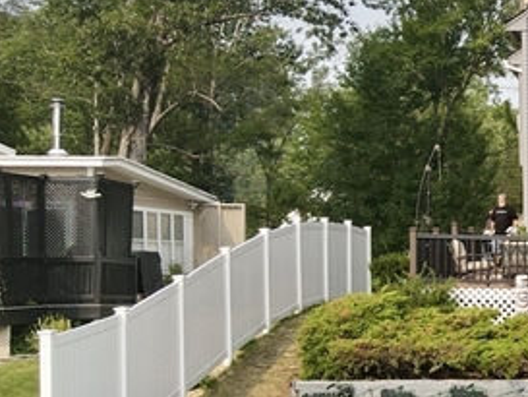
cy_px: 289
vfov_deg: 16.4
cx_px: 725
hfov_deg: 19.7
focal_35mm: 90
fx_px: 1373
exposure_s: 1/500
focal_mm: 4.5
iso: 110
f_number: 2.8
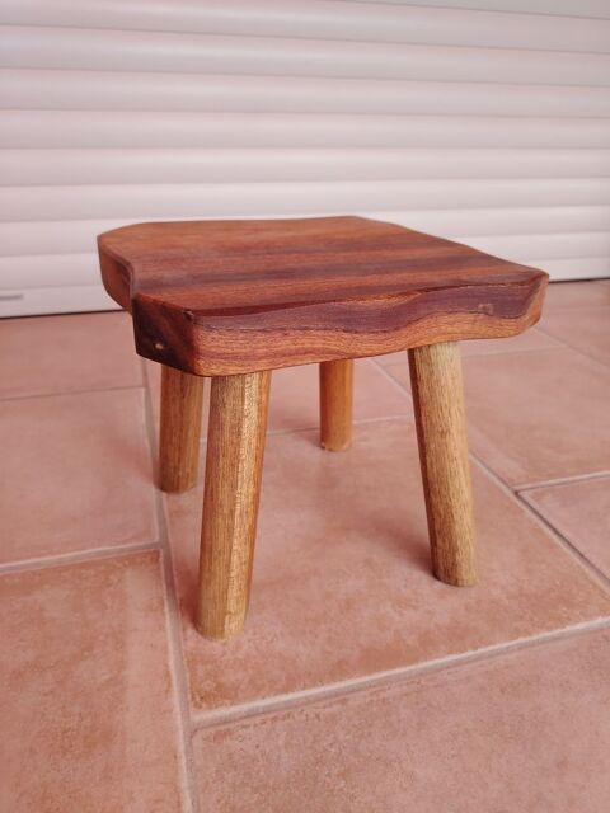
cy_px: 406
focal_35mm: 24
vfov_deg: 71.6
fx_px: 564
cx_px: 305
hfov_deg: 56.8
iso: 209
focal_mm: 5.25
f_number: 1.75
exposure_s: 1/100
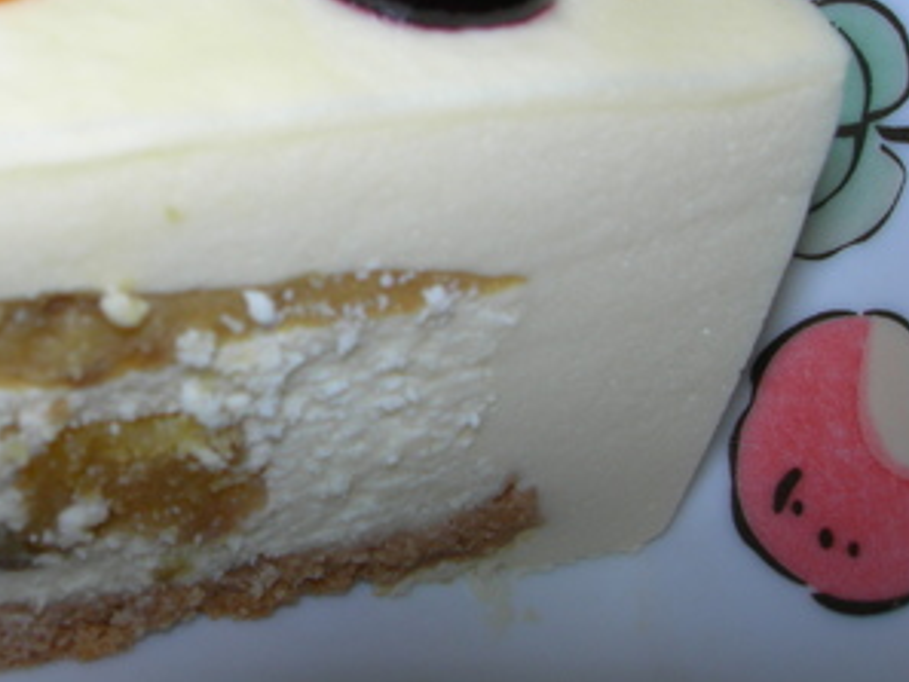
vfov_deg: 22.6
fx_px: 1681
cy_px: 118
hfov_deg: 29.5
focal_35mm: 64
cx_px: 165
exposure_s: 1/60.1
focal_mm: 7.8
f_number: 4.8
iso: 50
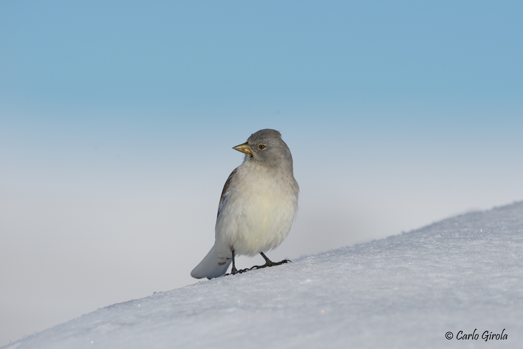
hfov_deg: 3.4
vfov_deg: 2.3
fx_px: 8716
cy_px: 174
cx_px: 262
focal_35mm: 600
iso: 400
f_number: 8
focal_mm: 600
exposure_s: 1/4000
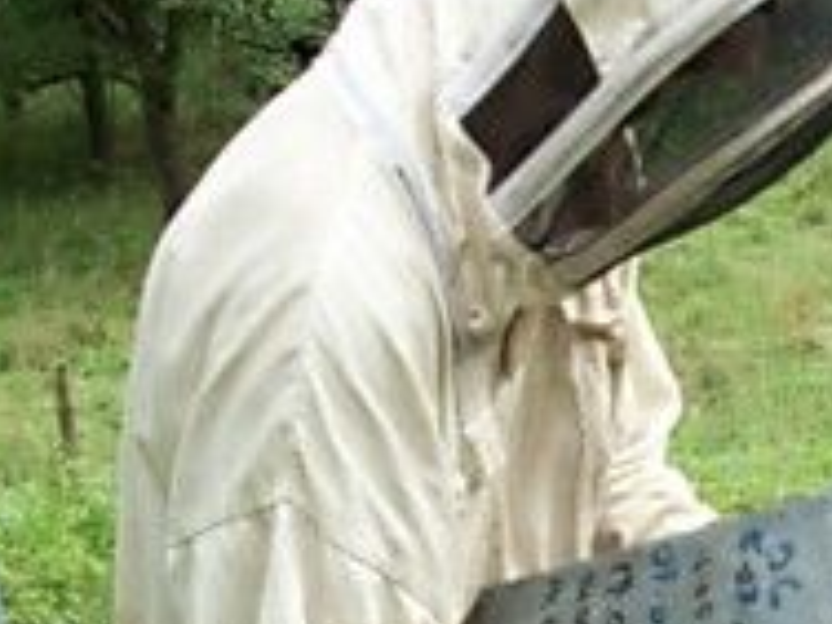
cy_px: 708
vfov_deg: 14.1
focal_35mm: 102
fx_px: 2452
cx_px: 792
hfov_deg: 18.8
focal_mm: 5.7
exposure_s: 1/200
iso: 80
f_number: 2.9
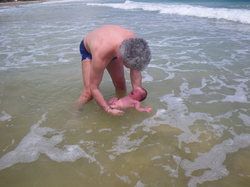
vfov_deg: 49.8
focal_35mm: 28
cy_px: 94
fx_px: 202
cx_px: 125
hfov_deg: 63.4
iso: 50
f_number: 4.2
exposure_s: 1/500
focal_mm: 5
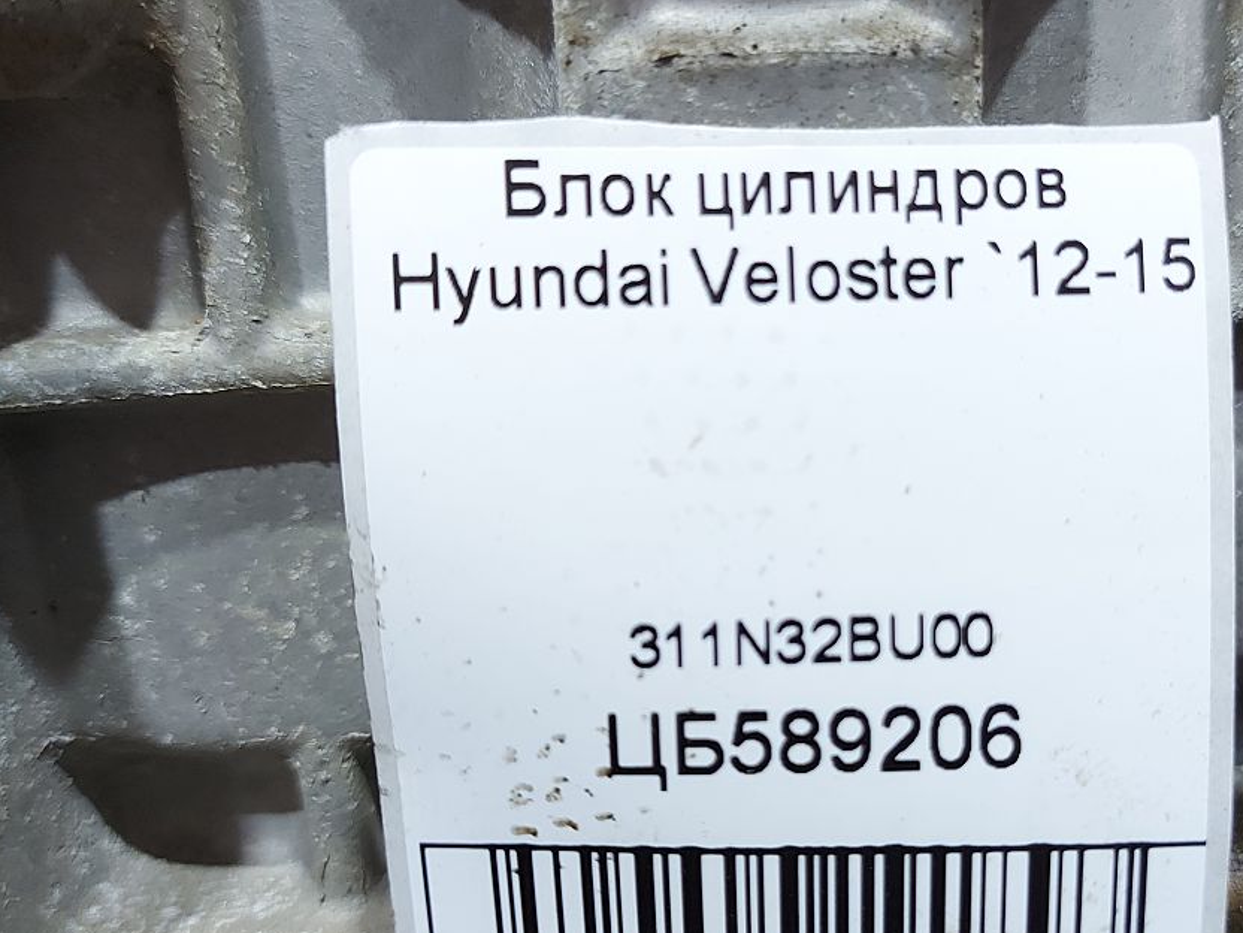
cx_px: 761
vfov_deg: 35.9
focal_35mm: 40
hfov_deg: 46.5
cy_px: 511
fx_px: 1436
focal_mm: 5.23
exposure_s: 1/50
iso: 250
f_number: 1.8
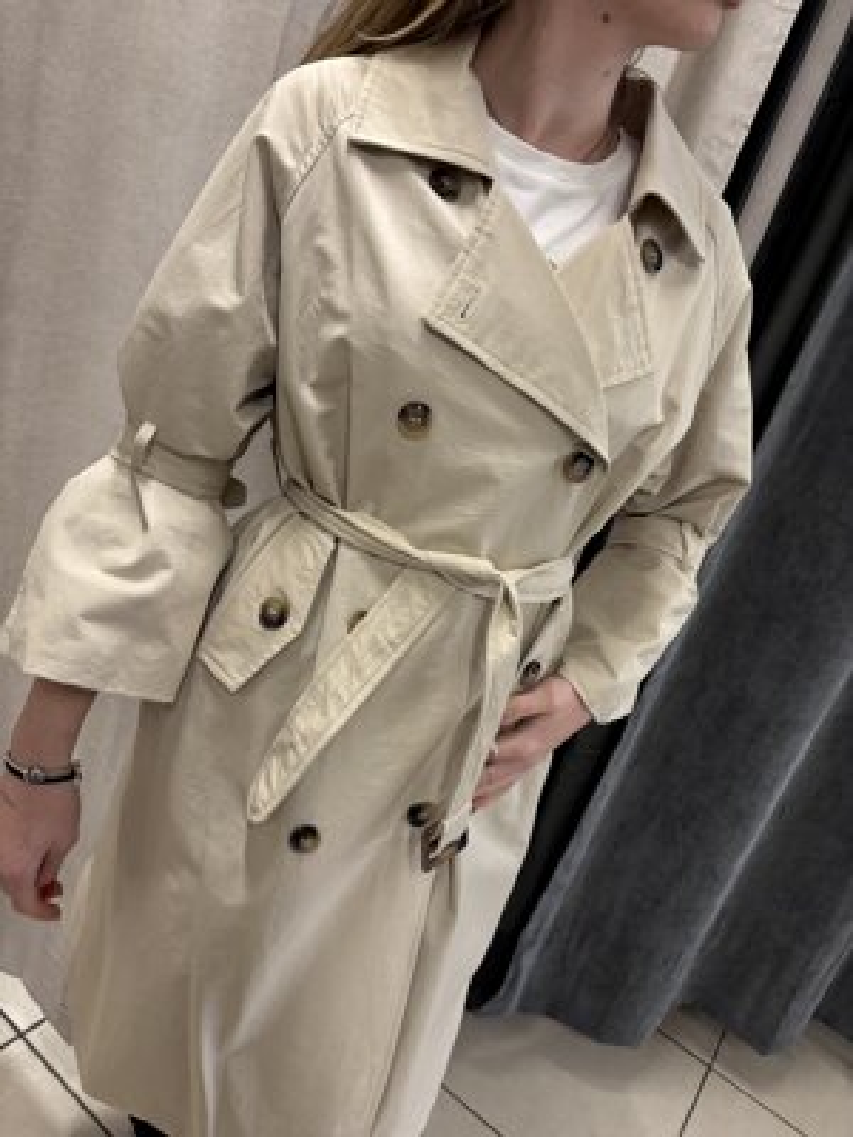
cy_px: 568
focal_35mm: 26
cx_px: 426
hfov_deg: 53.1
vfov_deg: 67.3
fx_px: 854
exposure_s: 1/100
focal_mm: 5.96
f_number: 1.6
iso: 125
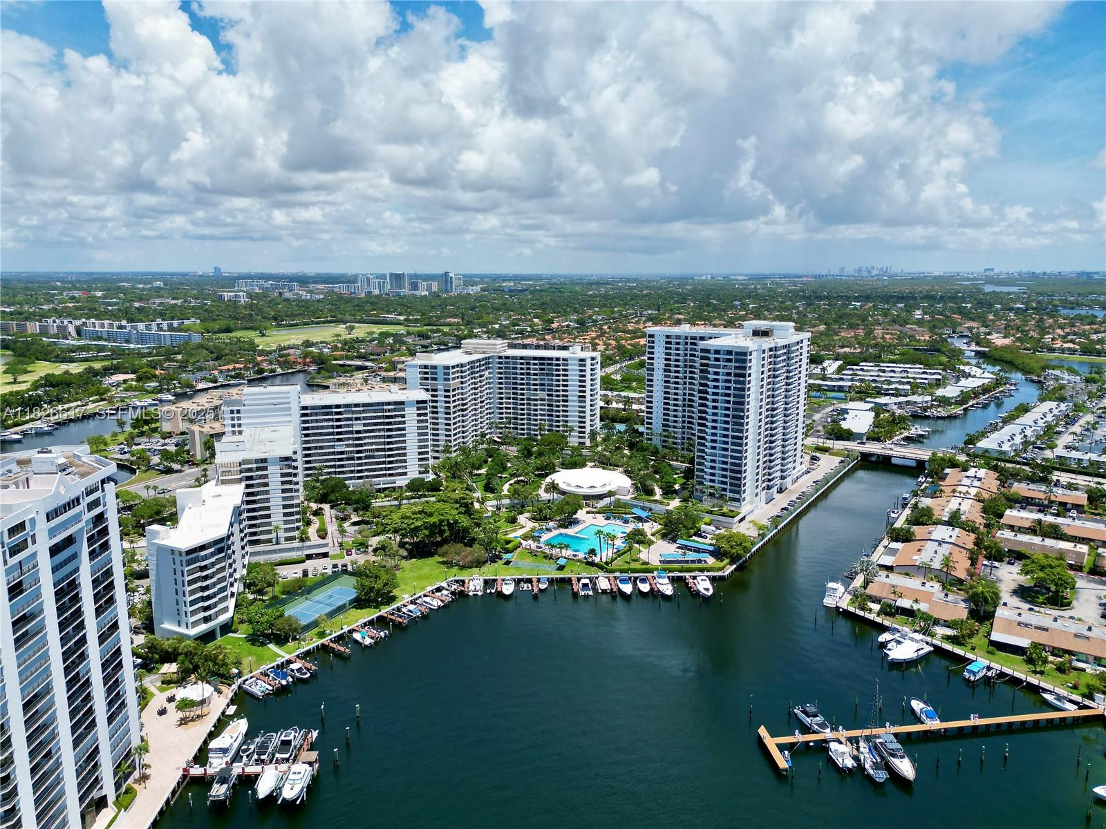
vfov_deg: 56.8
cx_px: 553
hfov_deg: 71.6
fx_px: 767
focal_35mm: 24
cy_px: 414
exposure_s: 1/5000
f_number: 1.7
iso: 140
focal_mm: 6.72
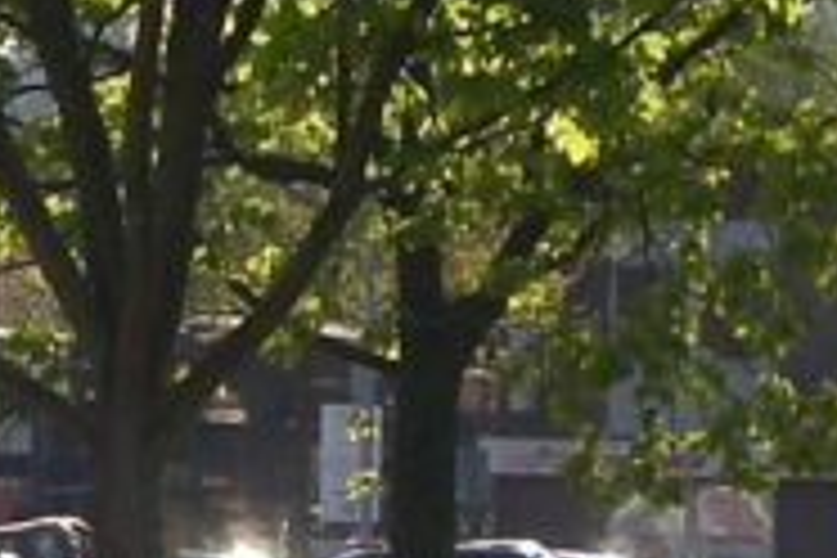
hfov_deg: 5.8
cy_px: 76
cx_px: -320
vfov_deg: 3.9
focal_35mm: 353
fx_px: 8207
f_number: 5.7
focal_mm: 10.4
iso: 50
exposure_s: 1/200
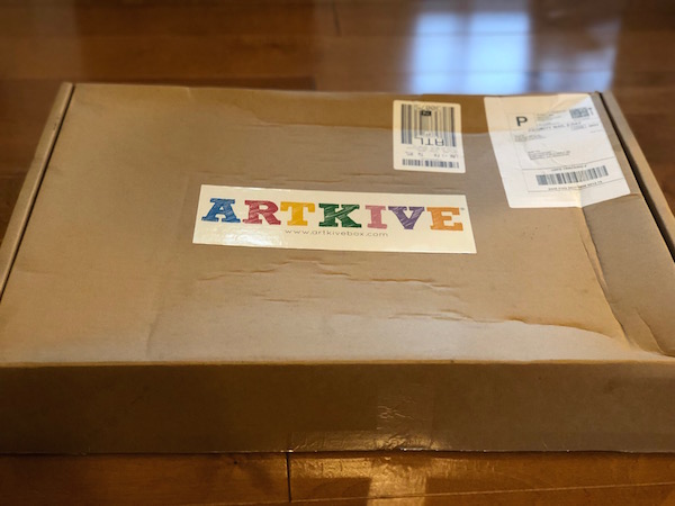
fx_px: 1014
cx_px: 338
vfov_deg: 28.0
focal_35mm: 52
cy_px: 253
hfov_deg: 36.8
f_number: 2.4
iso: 160
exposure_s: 1/17
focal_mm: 6
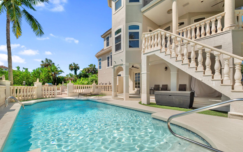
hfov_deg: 101.5
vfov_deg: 74.0
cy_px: 91
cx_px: 121
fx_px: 99
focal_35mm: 15
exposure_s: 1/1600
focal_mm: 7
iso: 200
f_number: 7.1
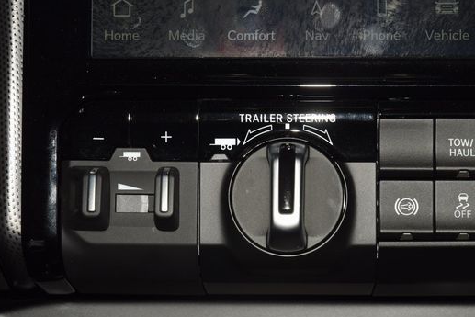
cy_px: 181
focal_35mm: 130
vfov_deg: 10.6
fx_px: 1716
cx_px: 284
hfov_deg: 15.8
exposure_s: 1/125
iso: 100
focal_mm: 70
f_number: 8
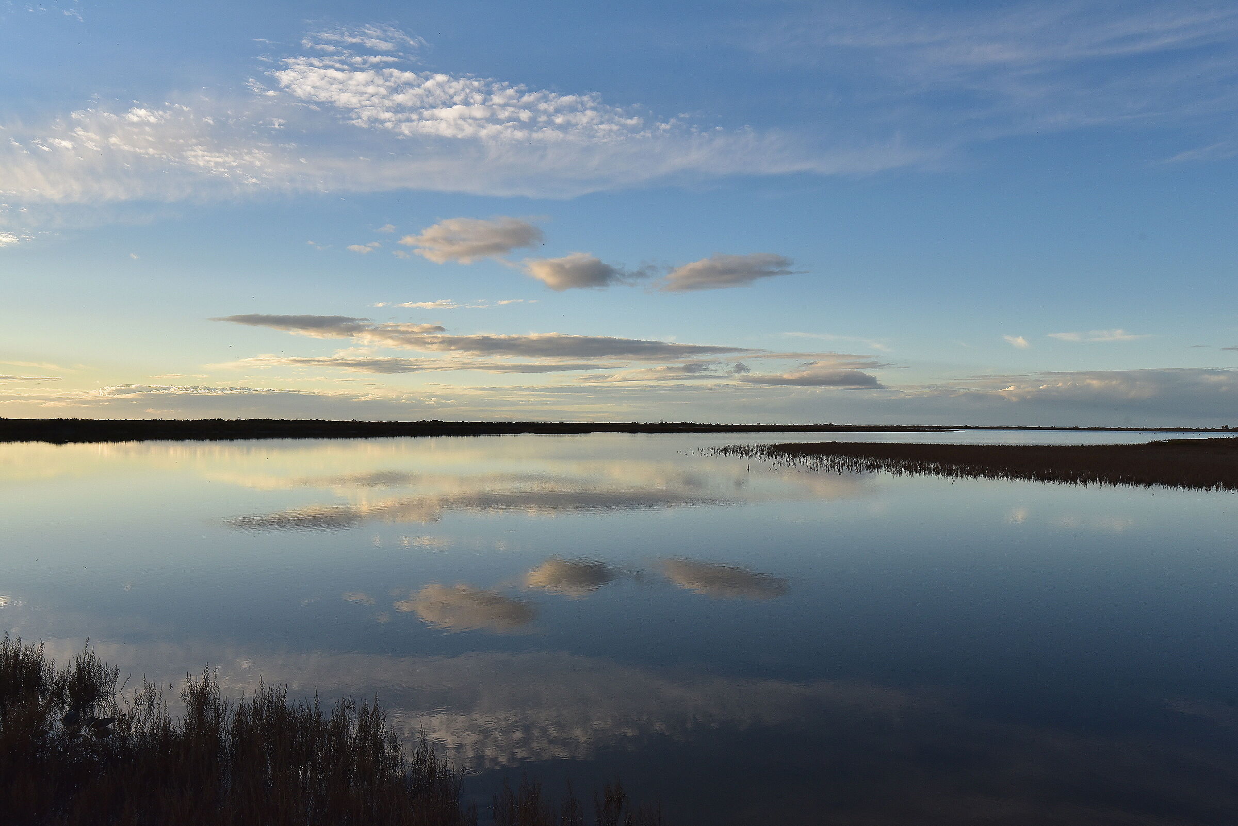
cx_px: 619
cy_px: 413
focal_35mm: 30
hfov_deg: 61.9
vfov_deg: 43.6
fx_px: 1032
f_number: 11
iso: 800
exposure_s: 1/800
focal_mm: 30
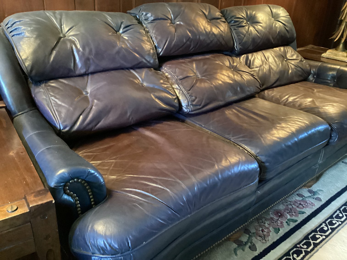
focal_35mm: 31
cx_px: 174
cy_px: 130
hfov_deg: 58.3
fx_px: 311
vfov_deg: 45.4
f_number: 2.4
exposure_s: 1/17
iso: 800
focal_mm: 3.3
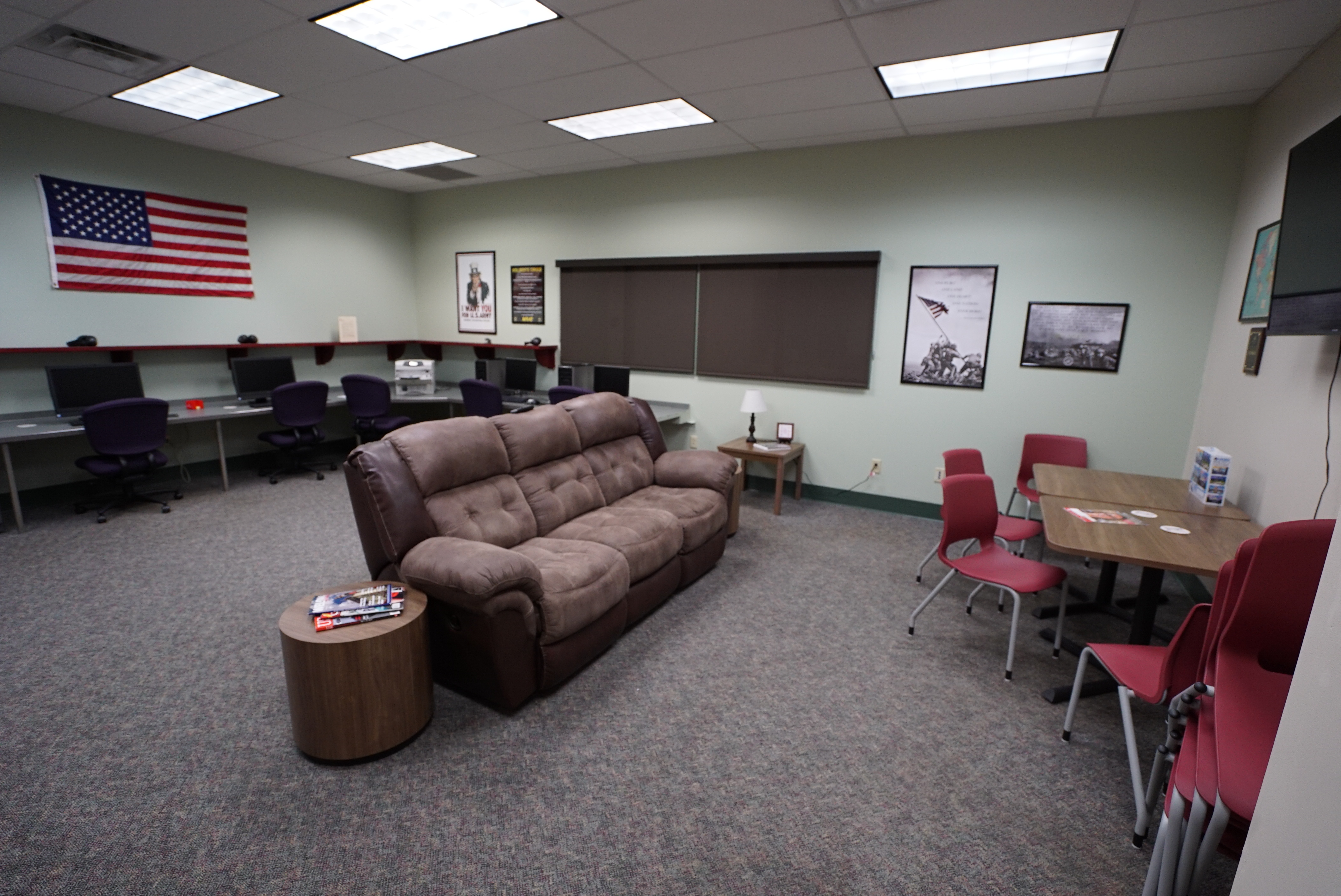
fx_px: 596
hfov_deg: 96.7
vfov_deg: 73.8
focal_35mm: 16
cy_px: 448
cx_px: 670
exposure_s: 1/160
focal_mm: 16
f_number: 4
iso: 1600
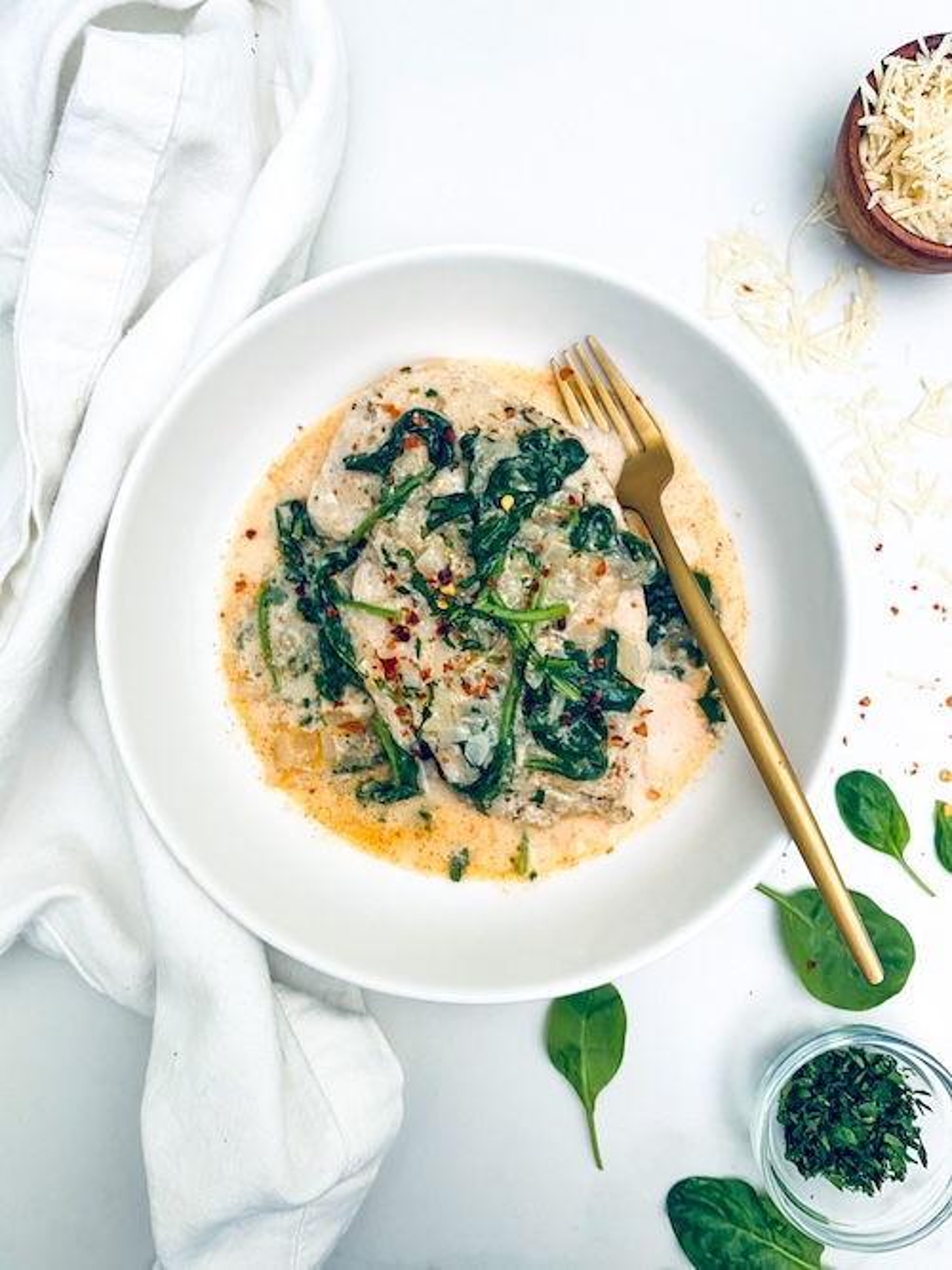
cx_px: 476
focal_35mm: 26
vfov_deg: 67.3
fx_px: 954
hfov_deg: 53.0
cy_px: 635
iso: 200
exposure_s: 1/60
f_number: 1.8
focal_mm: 4.25
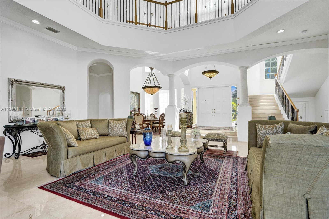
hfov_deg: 96.8
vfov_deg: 73.7
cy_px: 110
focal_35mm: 16
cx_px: 164
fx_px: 146
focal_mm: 16
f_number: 5
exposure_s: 1/160
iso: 400
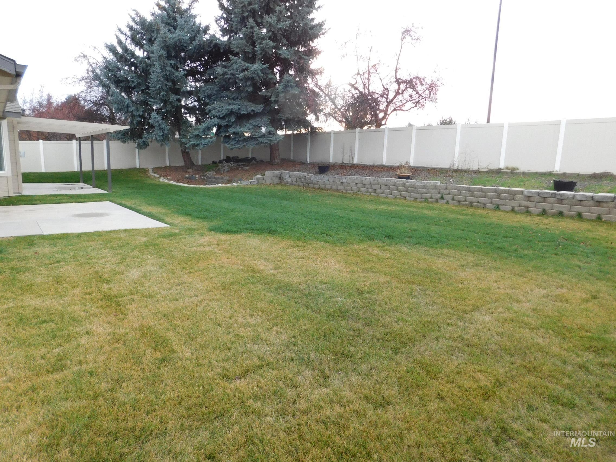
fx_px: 409
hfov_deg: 73.9
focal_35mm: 23
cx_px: 308
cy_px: 231
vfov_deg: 58.9
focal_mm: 4
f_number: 3
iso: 125
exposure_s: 1/125
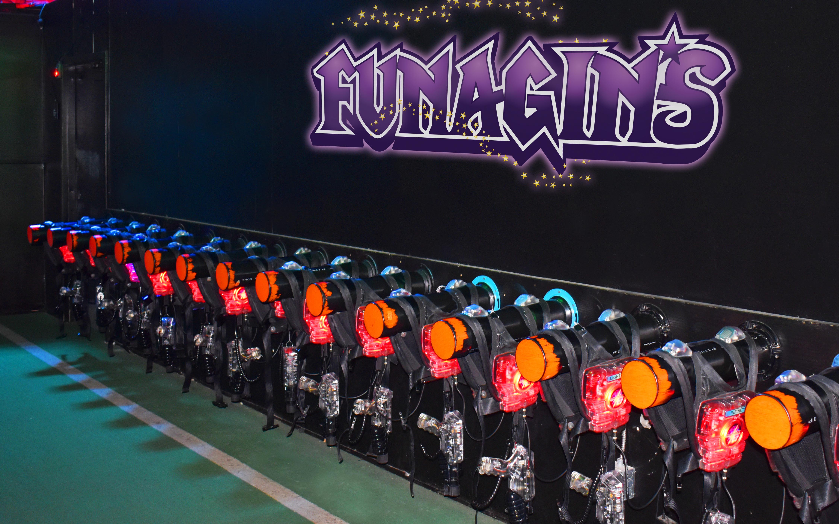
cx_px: 464
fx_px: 1029
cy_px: 189
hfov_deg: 44.3
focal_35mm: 45
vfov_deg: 28.5
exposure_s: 1
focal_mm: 22
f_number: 3.8
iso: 1600
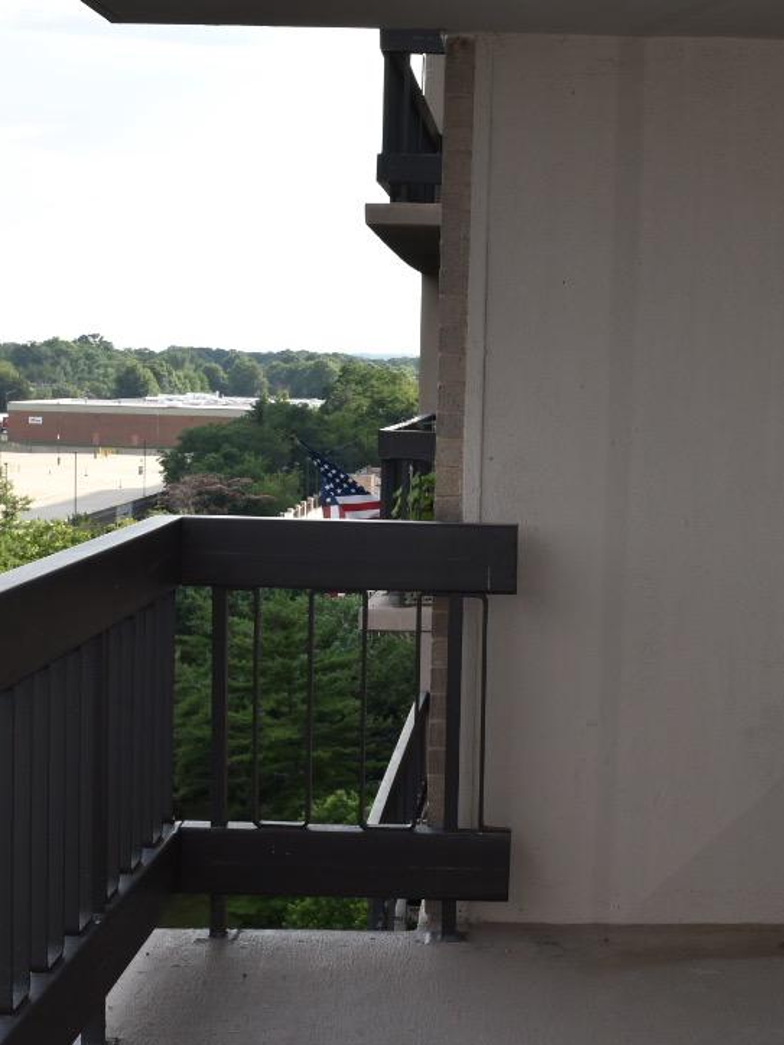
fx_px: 2144
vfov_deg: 27.4
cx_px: 658
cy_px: 560
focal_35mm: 71
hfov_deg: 20.4
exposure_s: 1/200
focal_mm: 22
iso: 100
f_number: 7.1
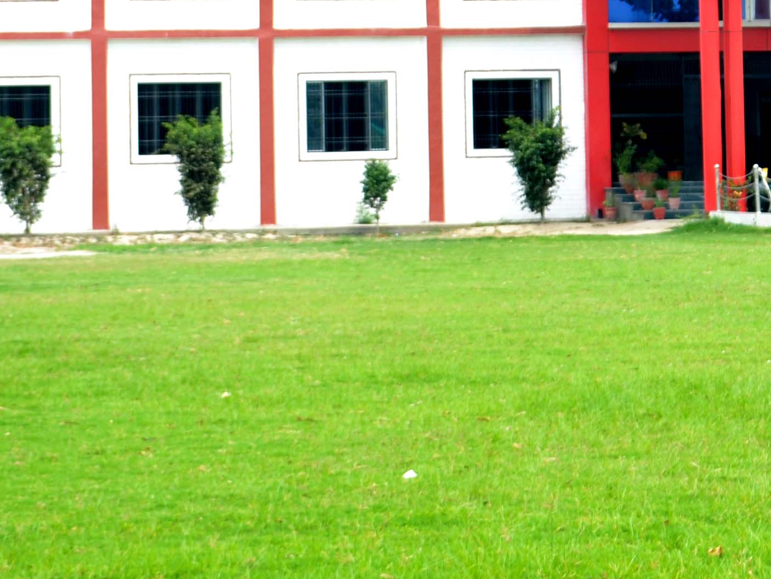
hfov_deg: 11.6
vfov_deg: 8.6
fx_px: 3787
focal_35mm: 170
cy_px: -164
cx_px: 649
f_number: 5.6
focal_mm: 36
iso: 100
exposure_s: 1/125
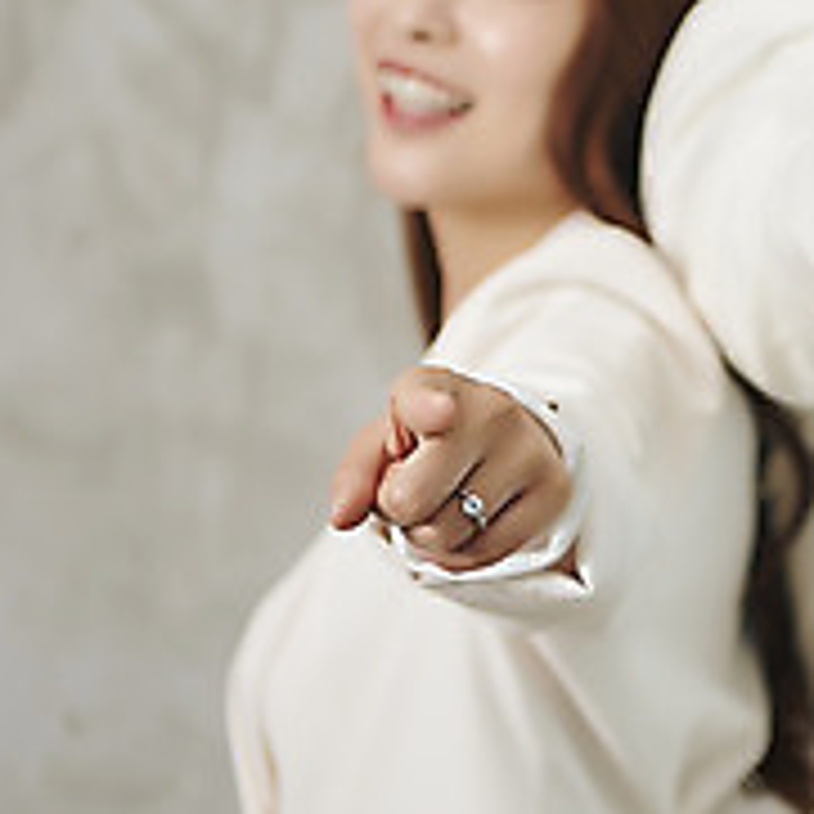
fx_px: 4869
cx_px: 825
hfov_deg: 9.5
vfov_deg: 9.5
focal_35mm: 183
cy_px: 247
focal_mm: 65
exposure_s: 1/125
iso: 160
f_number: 2.8
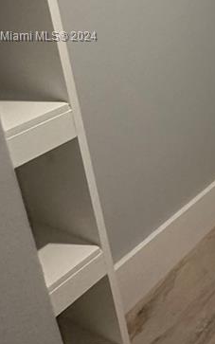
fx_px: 459
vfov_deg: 38.4
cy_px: 37
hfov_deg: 20.9
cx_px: 349
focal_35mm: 49
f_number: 2.2
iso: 250
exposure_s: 1/120
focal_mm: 2.22
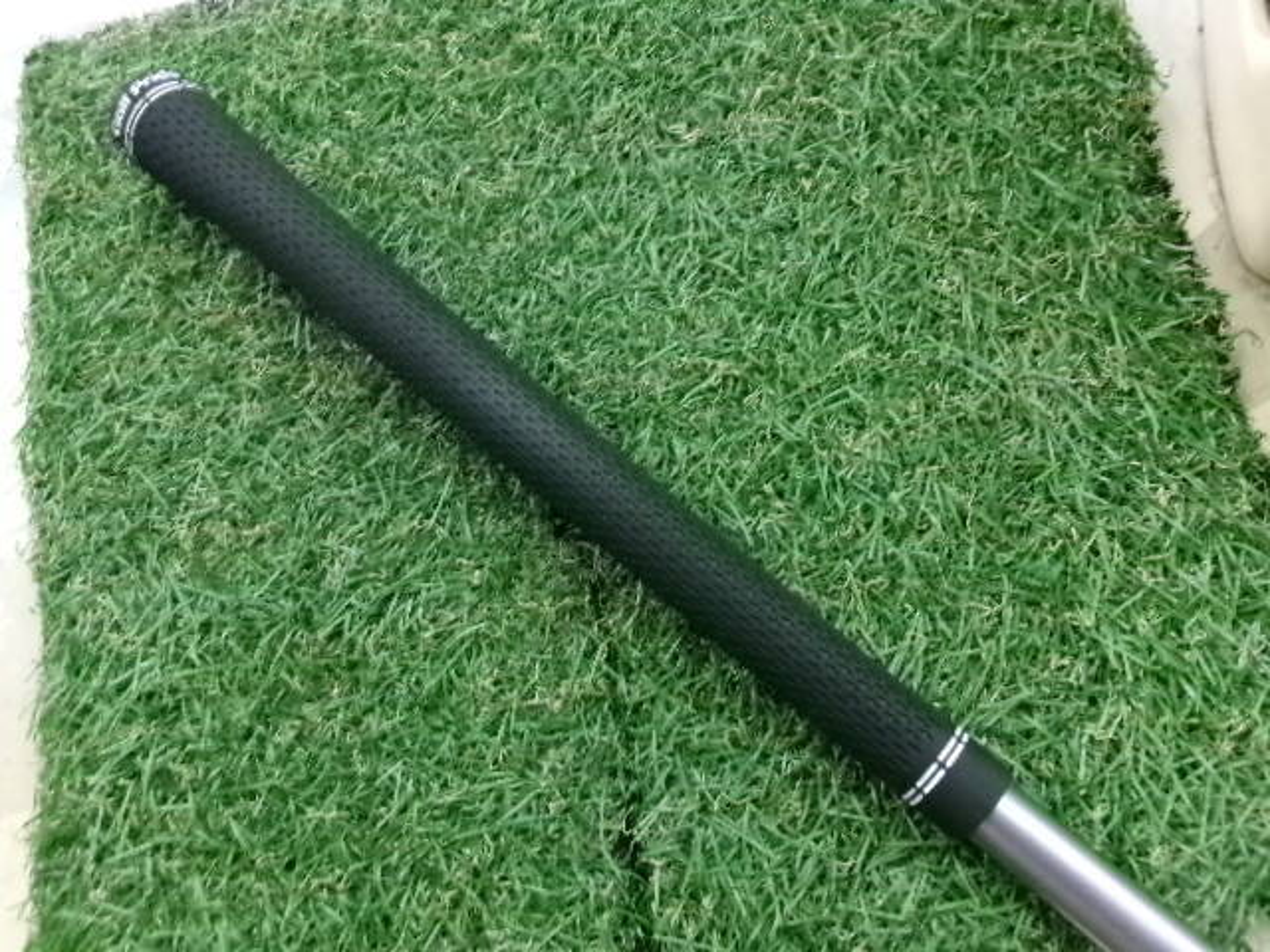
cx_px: 635
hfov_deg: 63.4
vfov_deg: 49.7
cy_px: 476
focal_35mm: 28
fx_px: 1027
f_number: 3.9
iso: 800
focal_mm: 5.1
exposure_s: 1/34
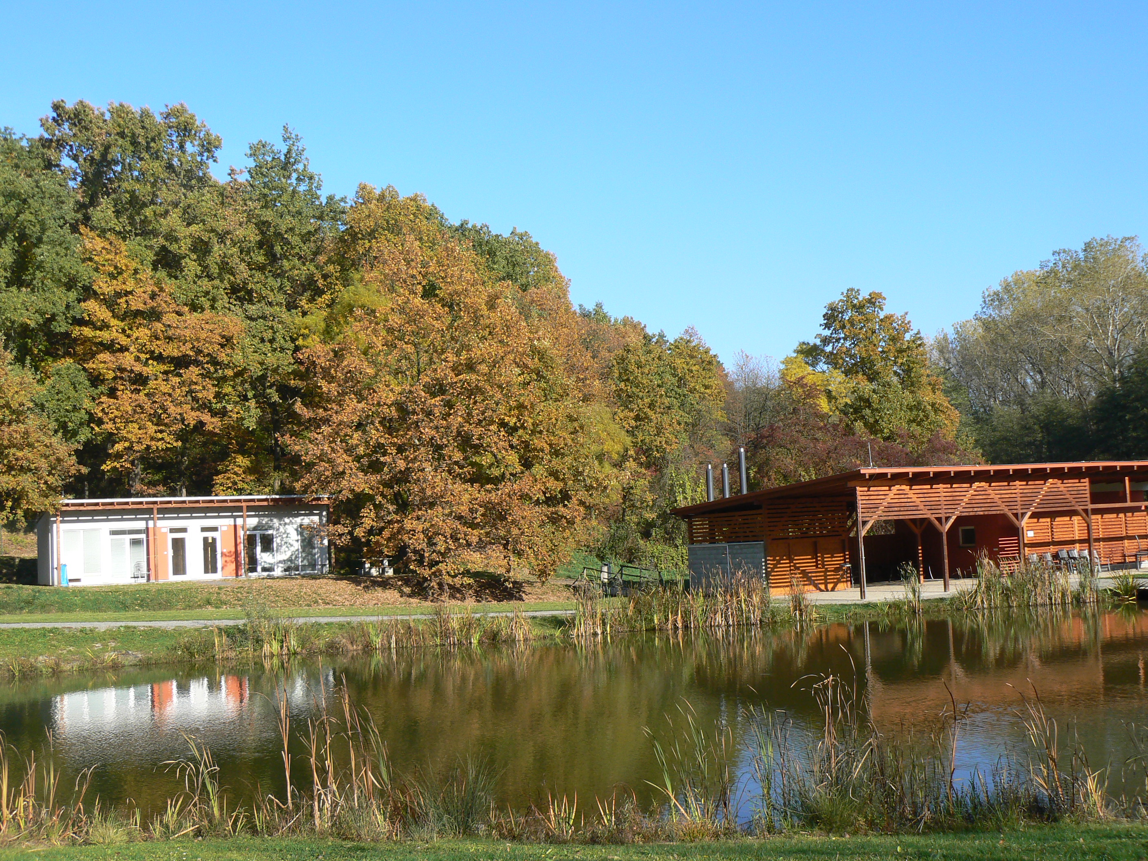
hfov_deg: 51.4
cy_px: 430
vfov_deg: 39.7
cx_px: 574
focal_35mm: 36
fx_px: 1194
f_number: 5.6
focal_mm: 6
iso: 80
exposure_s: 1/320
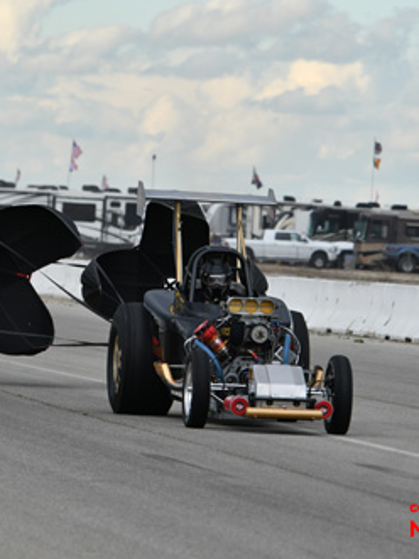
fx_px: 7041
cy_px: 280
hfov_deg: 3.4
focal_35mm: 436
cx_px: 250
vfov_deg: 4.5
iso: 320
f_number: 5.6
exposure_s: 1/1000
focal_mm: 200
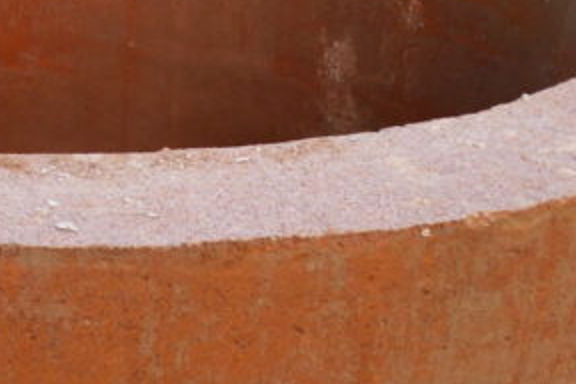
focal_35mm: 89
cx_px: -152
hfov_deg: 21.0
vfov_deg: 15.3
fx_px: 1424
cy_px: 141
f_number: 5
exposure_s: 1/250
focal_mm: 9.1
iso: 125
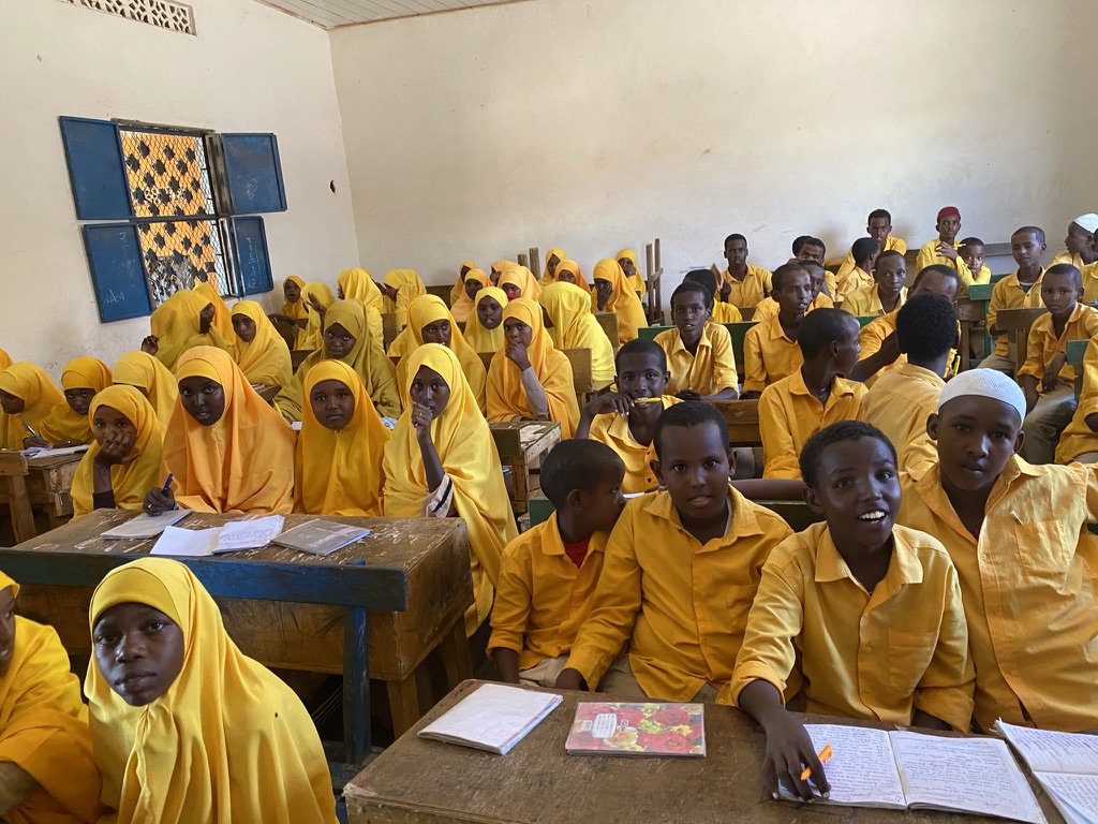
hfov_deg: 67.3
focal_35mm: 26
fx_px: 825
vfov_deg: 53.1
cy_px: 412
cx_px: 549
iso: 250
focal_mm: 4.25
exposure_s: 1/60
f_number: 1.8
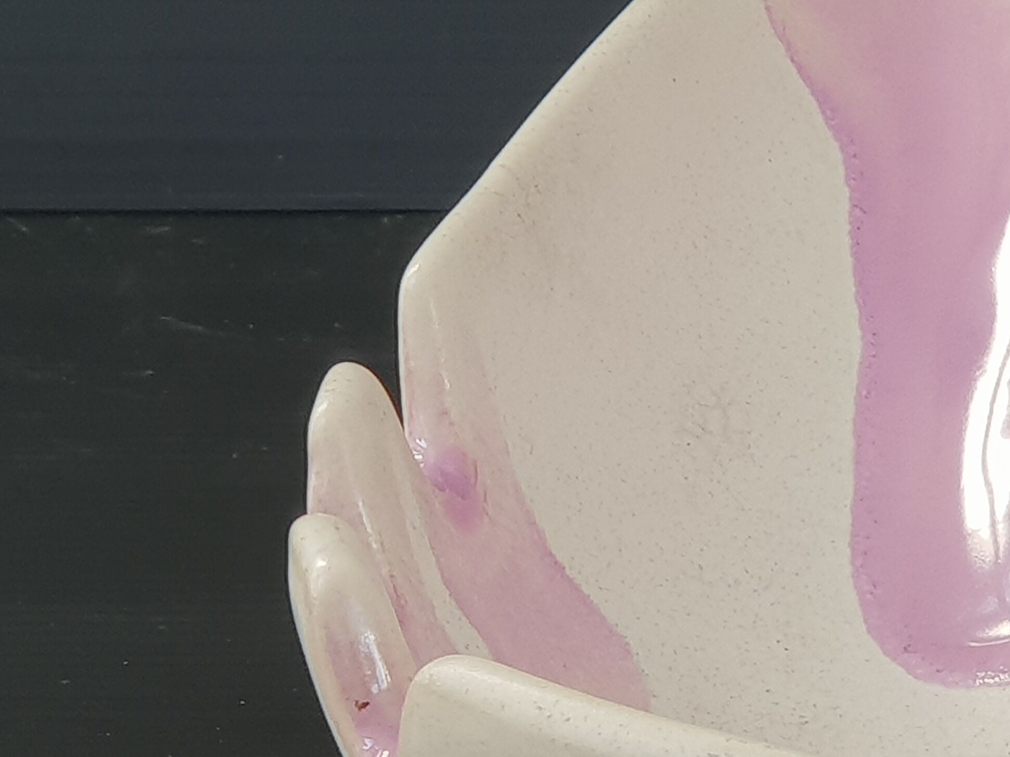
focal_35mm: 108
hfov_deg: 17.9
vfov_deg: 13.7
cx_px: 899
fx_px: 3151
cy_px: 531
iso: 32
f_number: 2.4
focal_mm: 6
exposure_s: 1/50
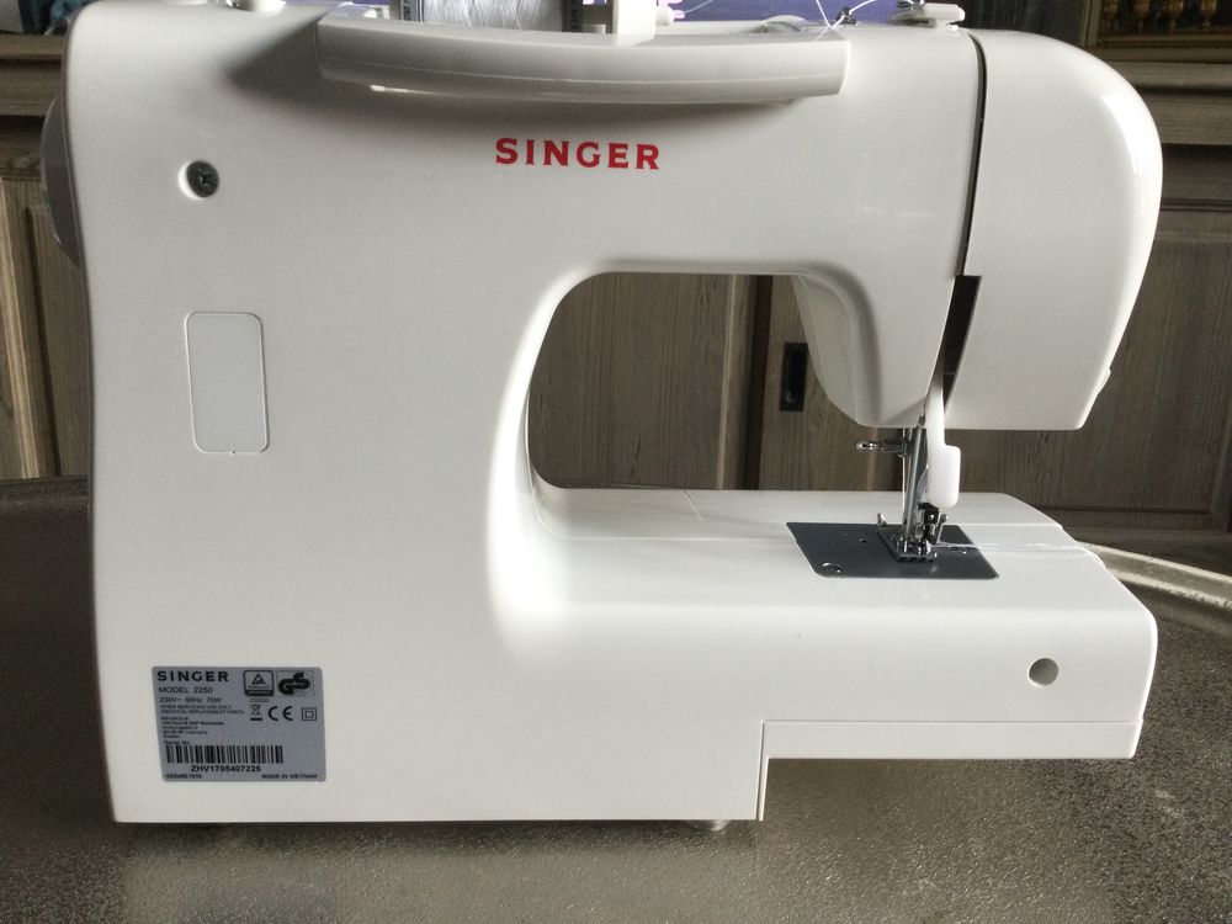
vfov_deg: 45.4
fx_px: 1103
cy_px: 462
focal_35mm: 31
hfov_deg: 58.4
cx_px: 616
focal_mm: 3.3
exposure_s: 1/33
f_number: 2.4
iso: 64
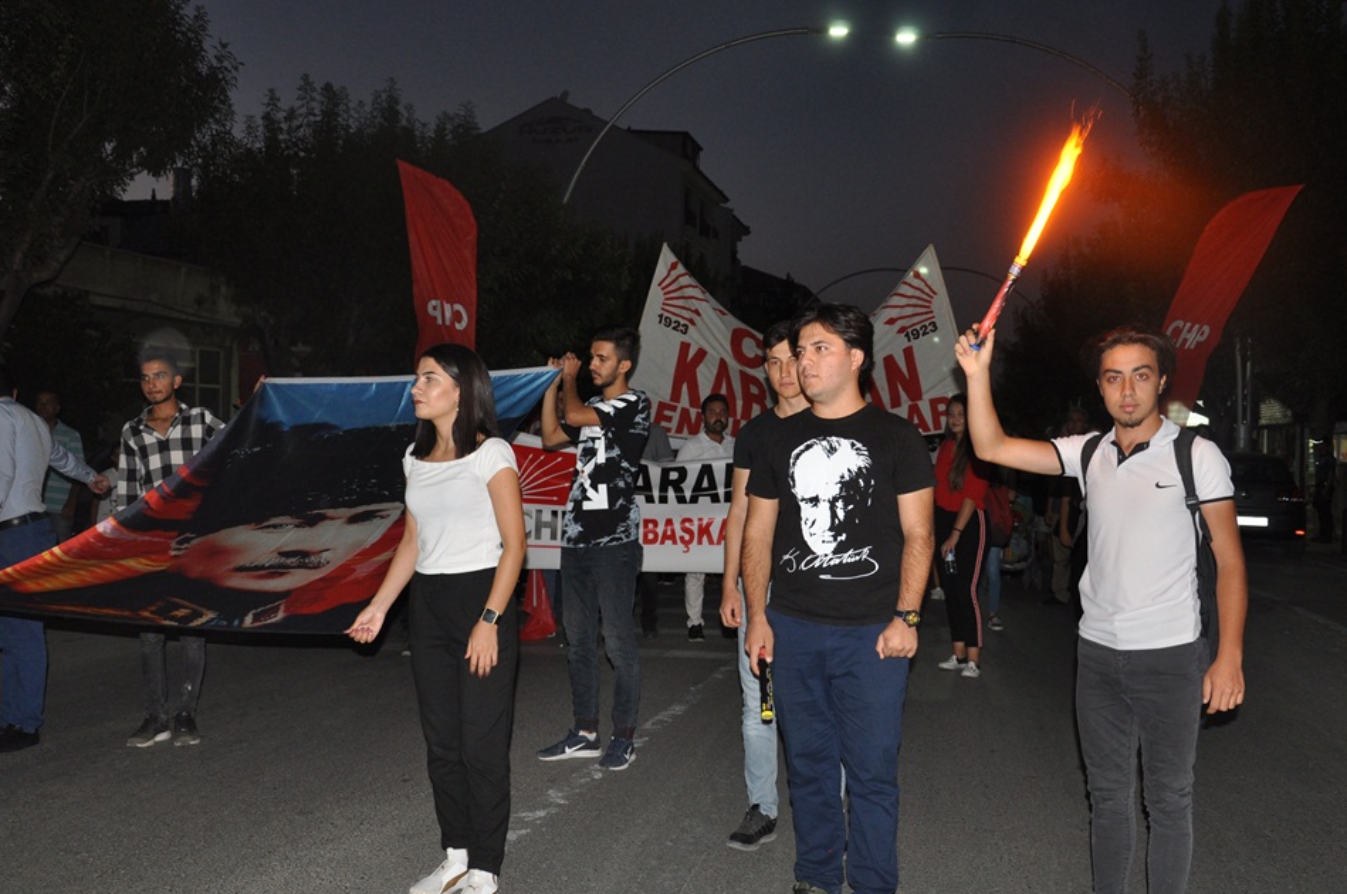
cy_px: 475
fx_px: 1495
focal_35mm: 40
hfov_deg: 48.5
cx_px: 688
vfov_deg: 33.3
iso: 640
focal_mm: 24
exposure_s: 1/60
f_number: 3.8
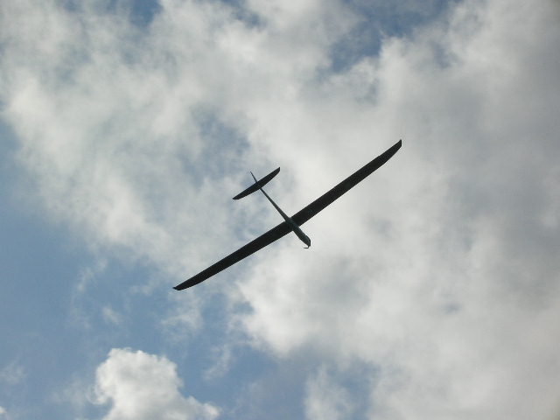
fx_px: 1650
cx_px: 280
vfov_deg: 14.5
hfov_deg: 19.3
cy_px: 210
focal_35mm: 102
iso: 50
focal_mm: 17.1
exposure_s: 1/460
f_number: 8.2
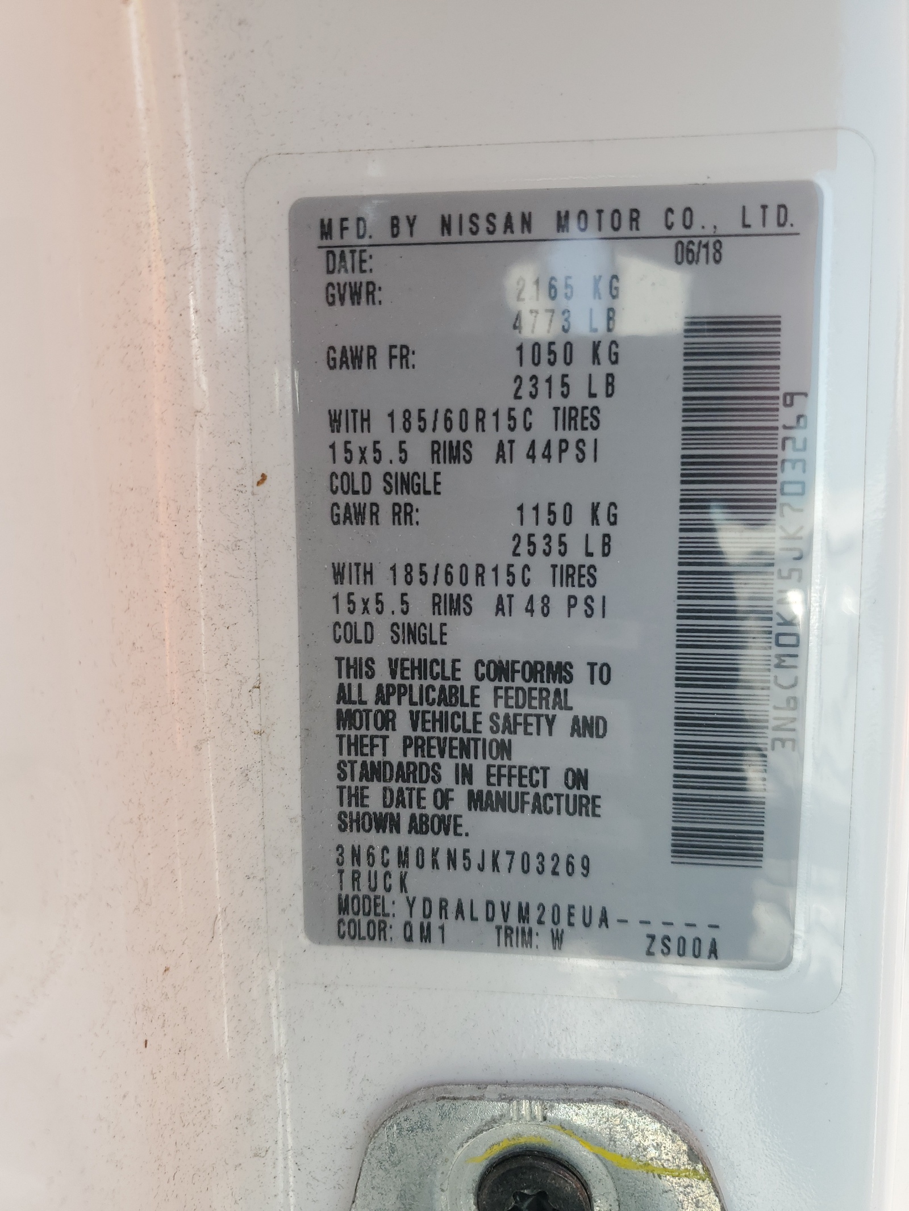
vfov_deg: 67.3
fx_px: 910
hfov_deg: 53.1
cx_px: 454
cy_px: 606
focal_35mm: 26
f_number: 1.5
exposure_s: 1/417
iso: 50
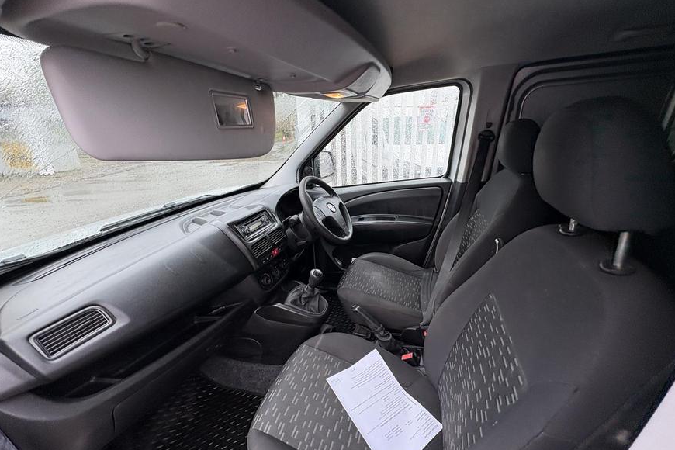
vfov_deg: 77.3
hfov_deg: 100.4
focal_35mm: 15
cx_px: 344
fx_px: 281
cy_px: 221
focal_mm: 2.22
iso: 80
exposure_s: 1/99
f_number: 2.2
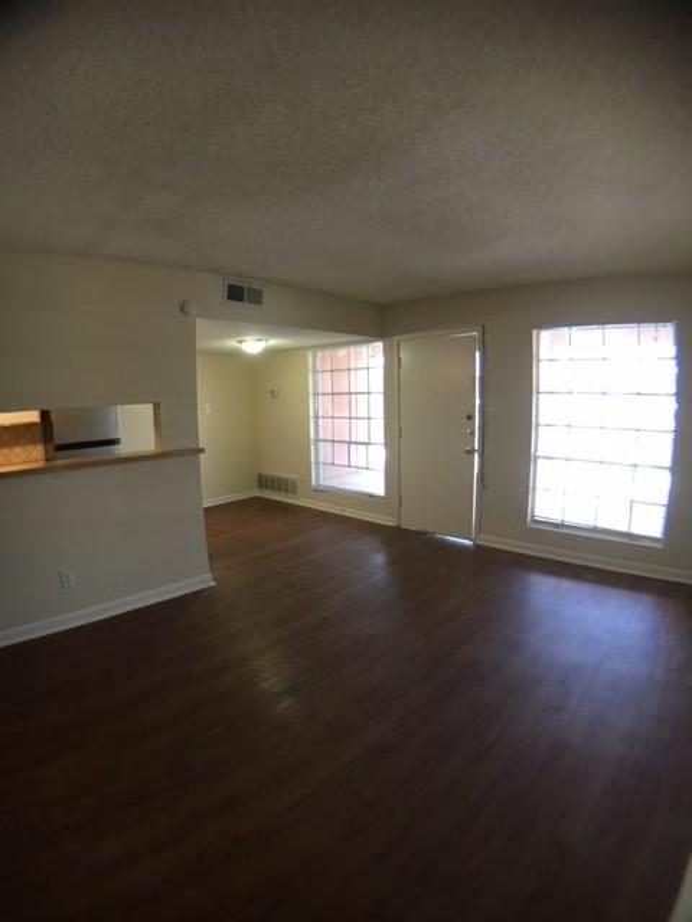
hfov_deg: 48.2
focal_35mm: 29
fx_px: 773
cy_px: 461
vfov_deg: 61.7
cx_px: 346
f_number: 2.2
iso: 125
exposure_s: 1/30
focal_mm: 4.15
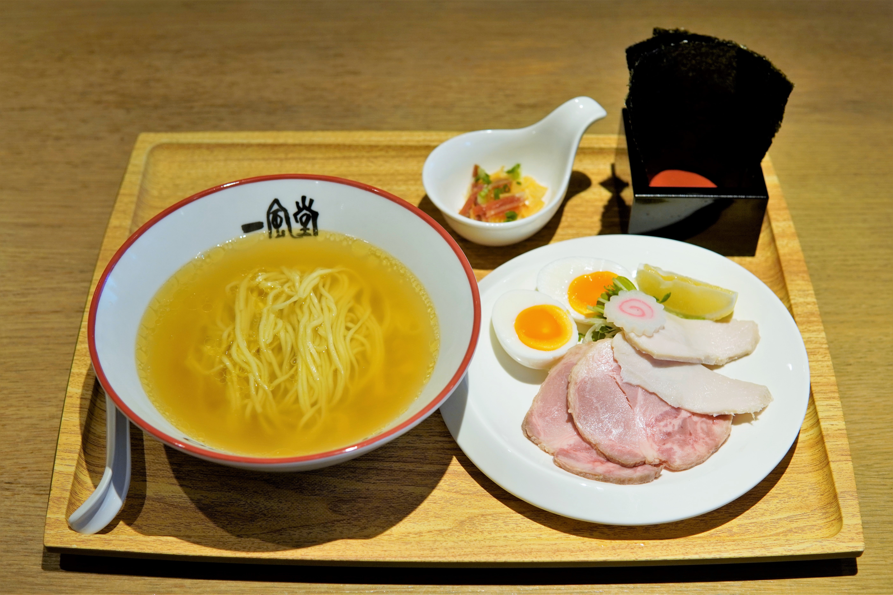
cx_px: 446
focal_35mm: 45
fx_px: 1116
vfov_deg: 29.9
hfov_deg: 43.6
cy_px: 298
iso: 400
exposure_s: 1/200
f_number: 3.2
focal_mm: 30
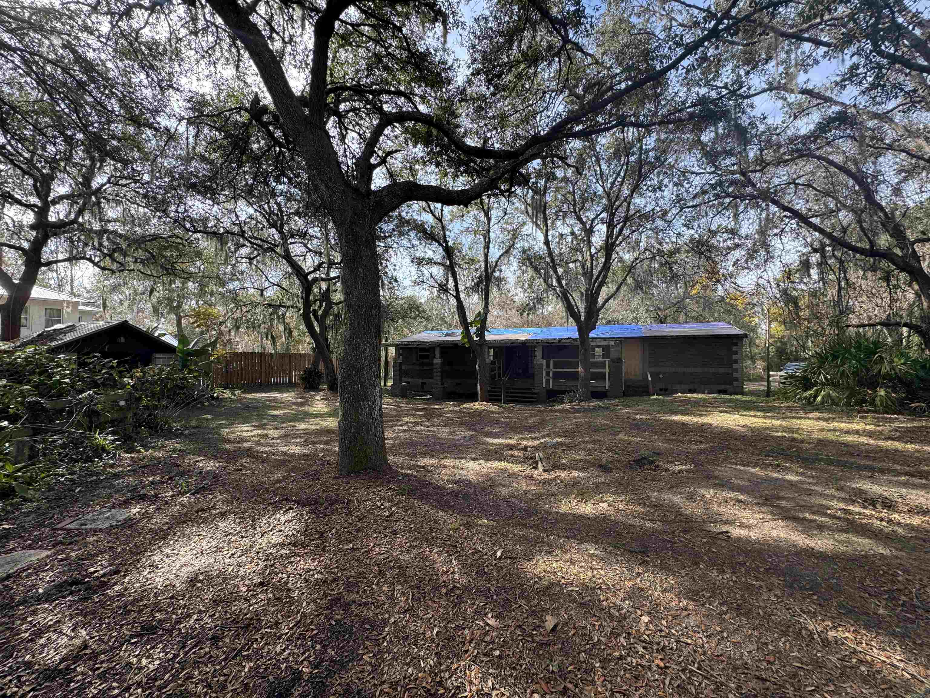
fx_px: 376
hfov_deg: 102.1
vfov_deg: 85.7
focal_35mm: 14
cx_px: 465
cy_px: 349
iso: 40
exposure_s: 1/273
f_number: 2.2
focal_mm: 2.22
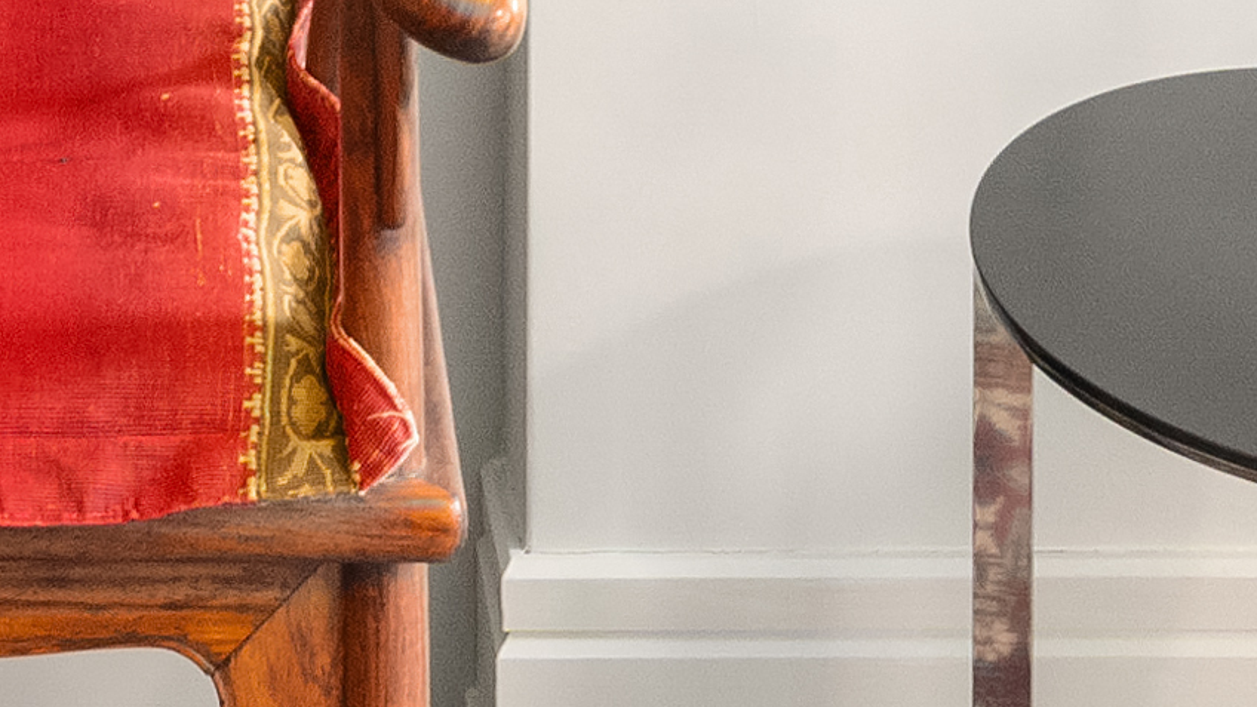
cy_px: -1510
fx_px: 4200
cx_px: 202
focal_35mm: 126
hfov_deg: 16.9
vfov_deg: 8.1
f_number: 10
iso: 1250
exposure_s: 1/2
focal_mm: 17
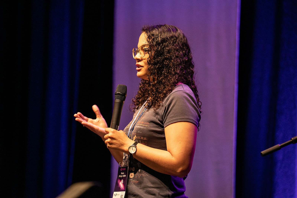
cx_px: 148
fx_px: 2476
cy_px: 99
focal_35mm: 300
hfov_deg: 6.9
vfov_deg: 4.6
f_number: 5.6
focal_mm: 300
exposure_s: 1/125
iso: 3200
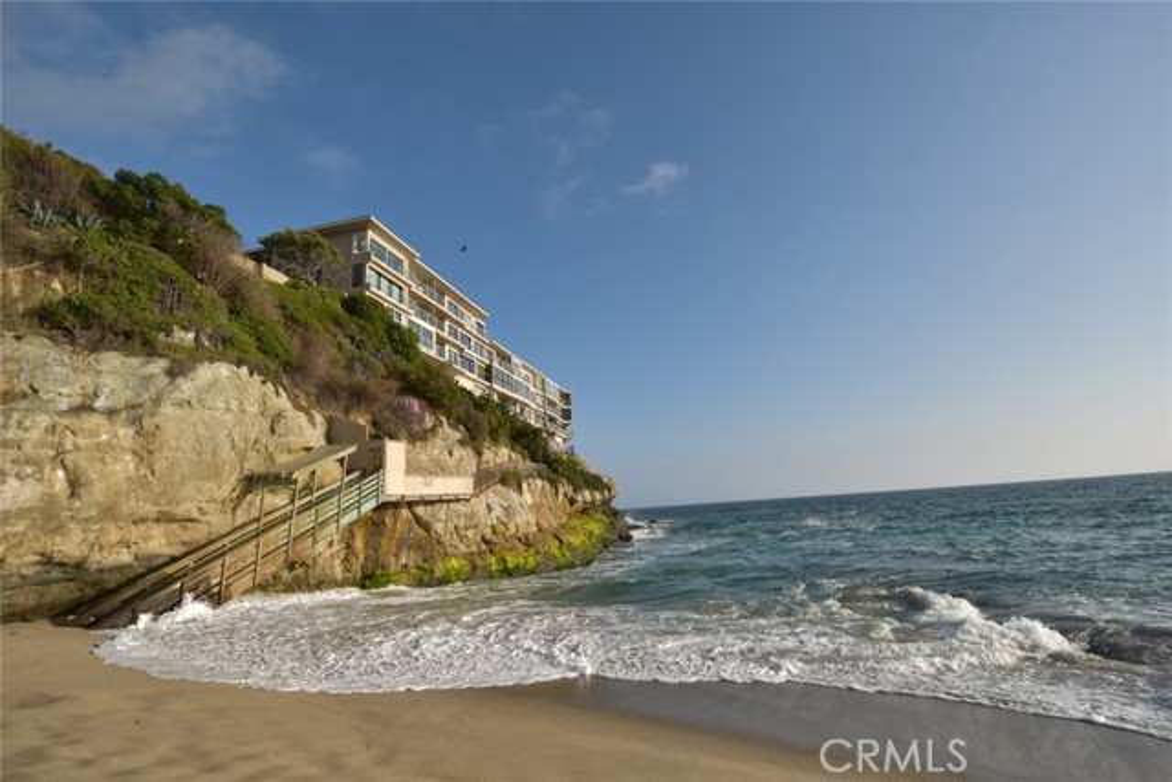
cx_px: 586
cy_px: 391
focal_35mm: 15
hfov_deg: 100.4
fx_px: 488
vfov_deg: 77.4
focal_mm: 10
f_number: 3.5
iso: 250
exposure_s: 1/4000
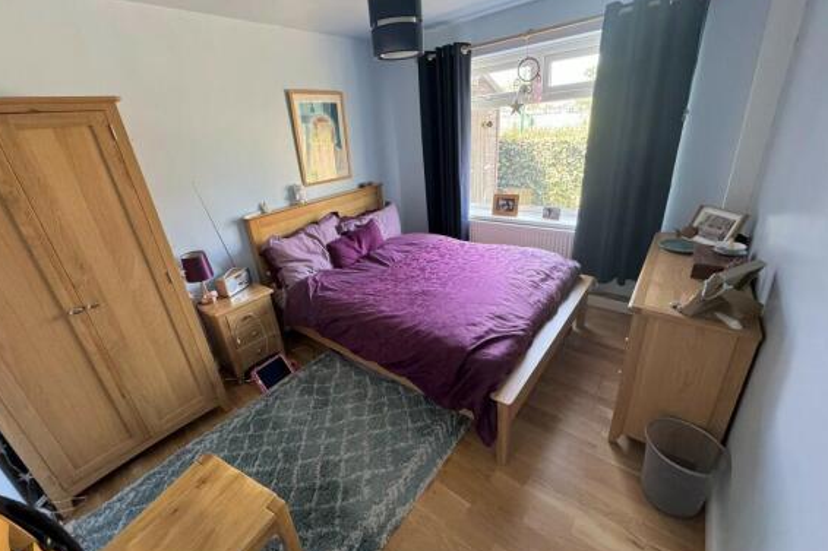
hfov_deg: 100.4
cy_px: 259
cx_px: 406
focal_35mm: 15
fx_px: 345
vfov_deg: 77.2
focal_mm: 2.22
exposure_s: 1/87
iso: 320
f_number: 2.2
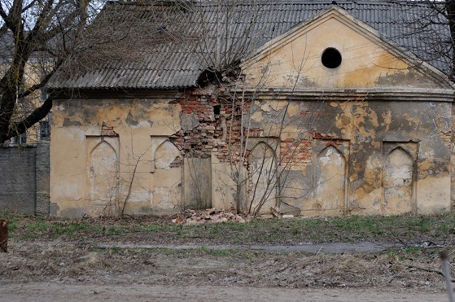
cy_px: 111
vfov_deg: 23.2
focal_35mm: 58
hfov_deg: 33.8
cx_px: 345
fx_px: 732
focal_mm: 24
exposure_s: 1/320
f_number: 5.6
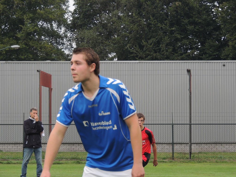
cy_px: 88
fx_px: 1261
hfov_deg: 10.7
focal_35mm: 185
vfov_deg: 8.0
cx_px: 118
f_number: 4.6
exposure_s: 1/500
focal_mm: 33
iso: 280
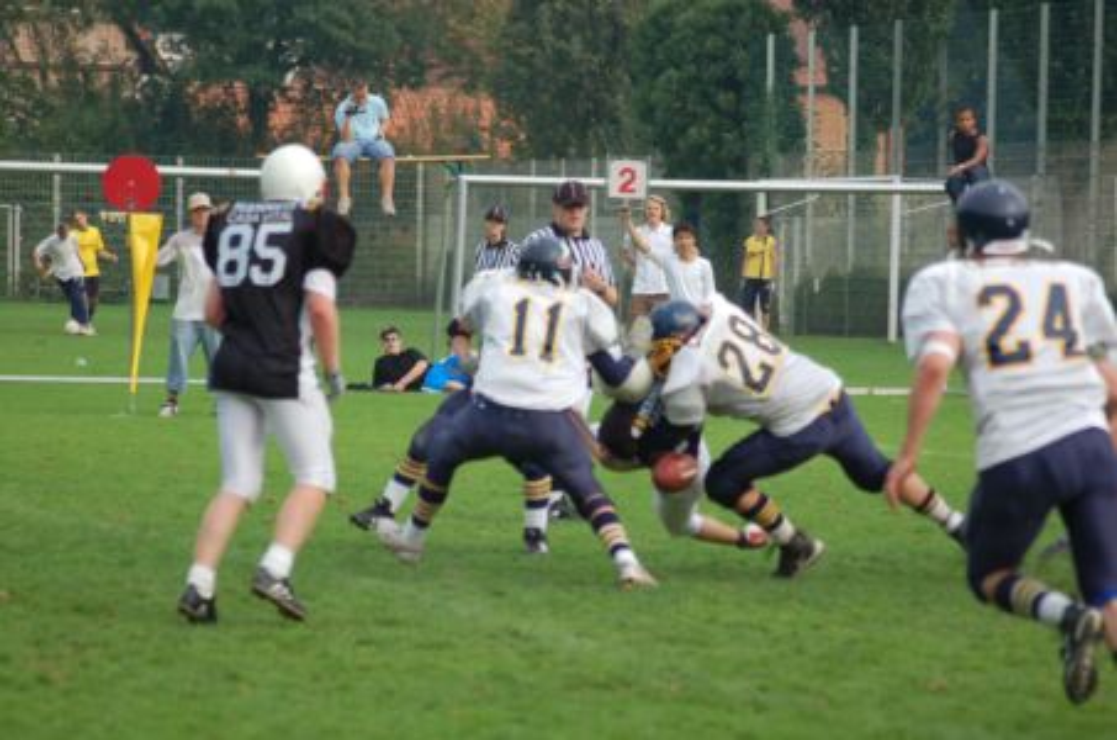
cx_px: 558
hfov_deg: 10.2
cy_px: 370
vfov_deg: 6.8
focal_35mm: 202
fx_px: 6270
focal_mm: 135
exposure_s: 1/800
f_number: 4.5
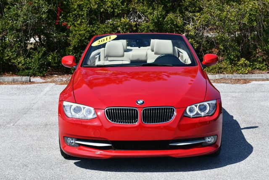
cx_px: 134
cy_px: 90
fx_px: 598
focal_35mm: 80
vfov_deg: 17.1
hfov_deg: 25.3
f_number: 8
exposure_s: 1/250
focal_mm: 40
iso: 100
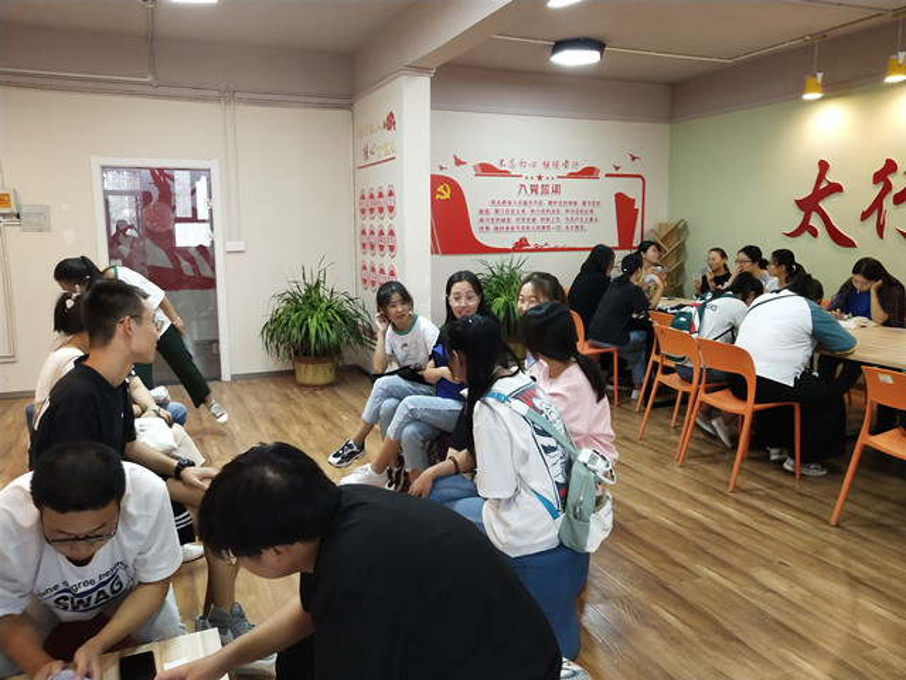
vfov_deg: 46.8
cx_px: 453
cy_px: 340
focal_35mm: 30
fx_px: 785
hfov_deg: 60.0
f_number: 1.8
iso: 469
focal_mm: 3.95
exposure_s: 1/50
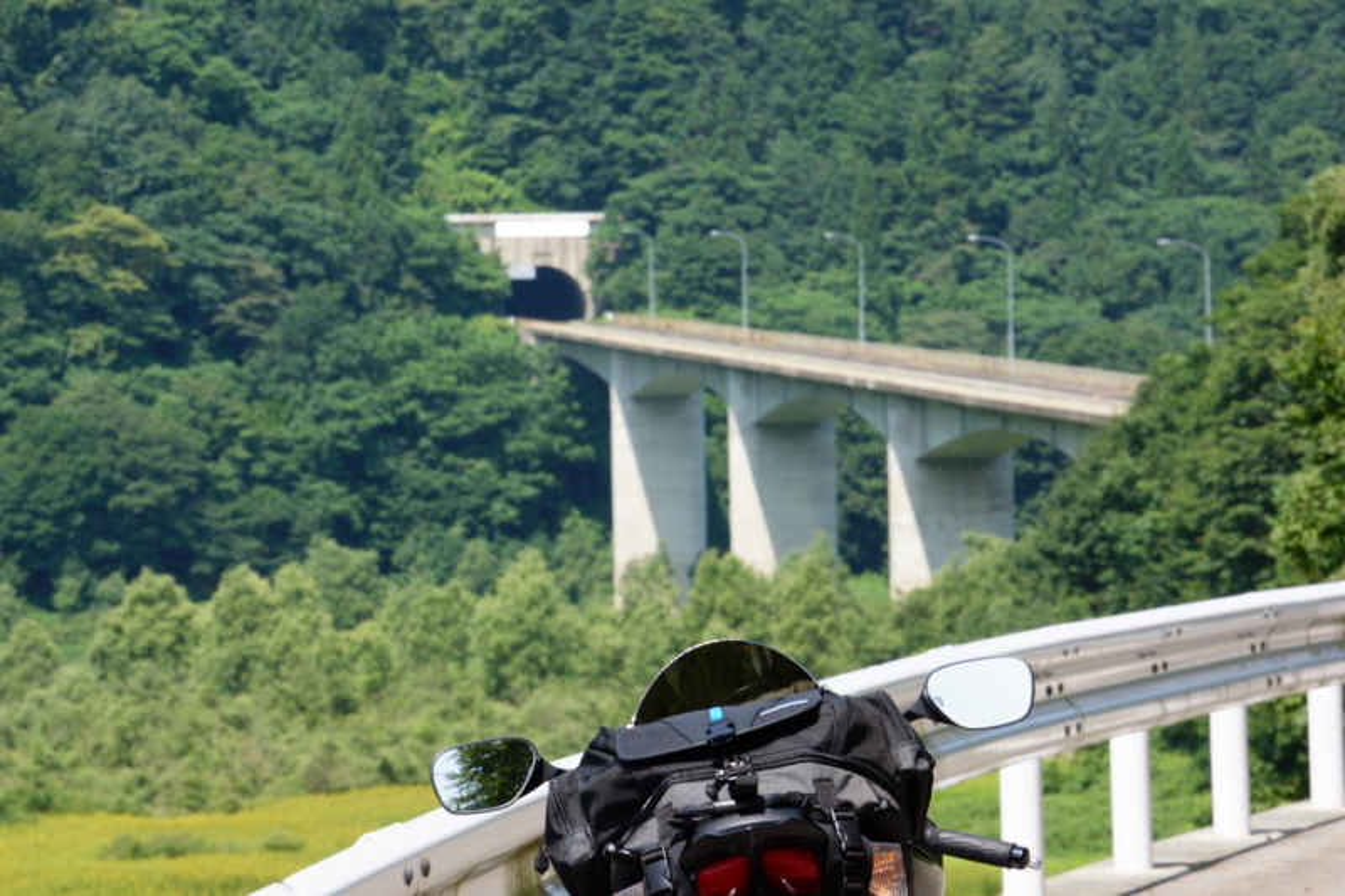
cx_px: 672
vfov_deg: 6.4
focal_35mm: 214
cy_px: 448
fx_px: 7993
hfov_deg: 9.6
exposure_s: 1/40
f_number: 18
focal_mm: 143
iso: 100
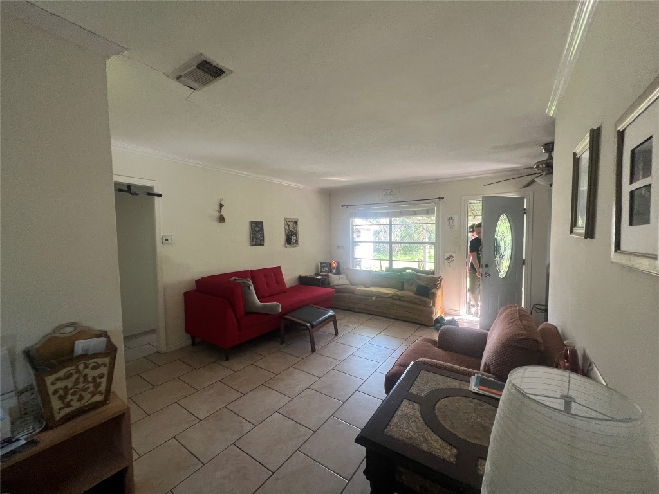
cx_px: 330
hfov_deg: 106.2
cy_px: 247
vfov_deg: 89.9
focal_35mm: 13
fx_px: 247
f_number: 1.8
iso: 200
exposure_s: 1/99
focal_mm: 1.57
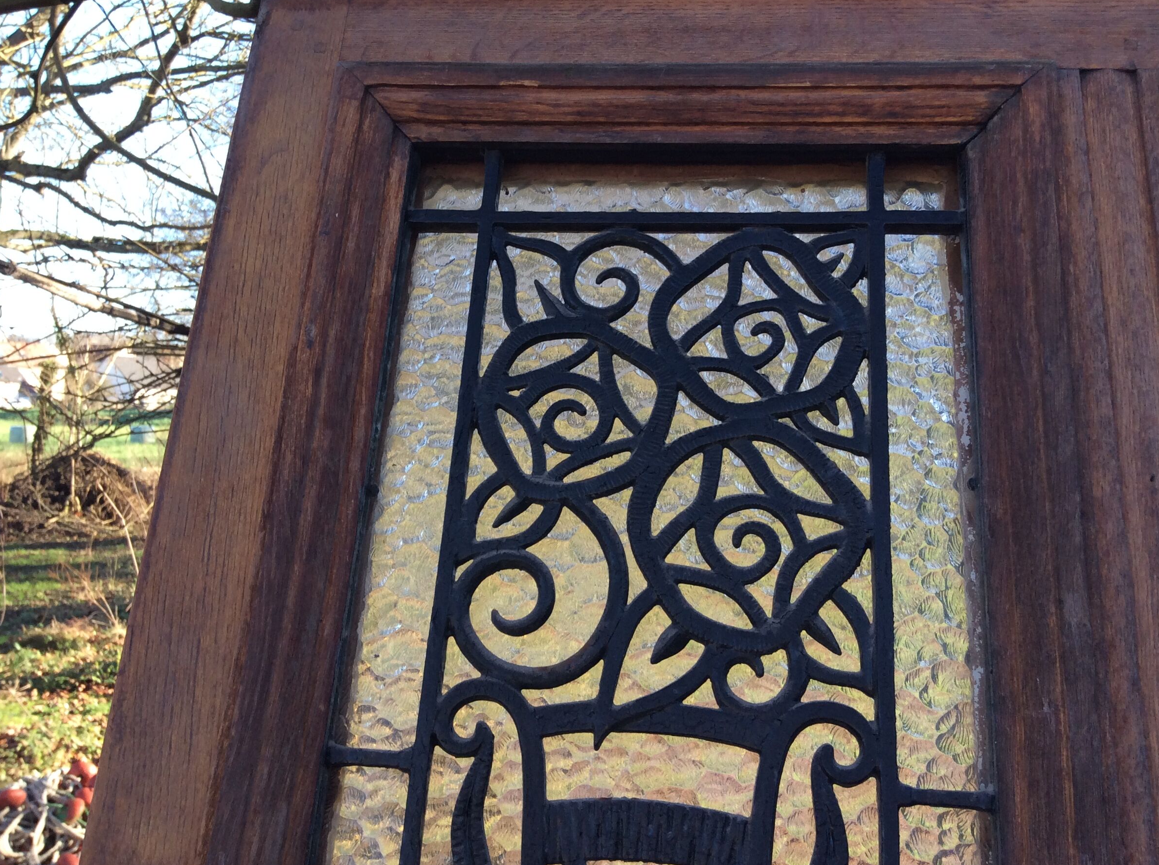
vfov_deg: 40.6
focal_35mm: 35
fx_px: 1170
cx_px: 585
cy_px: 407
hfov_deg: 52.7
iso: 32
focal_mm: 3.3
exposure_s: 1/168
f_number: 2.4
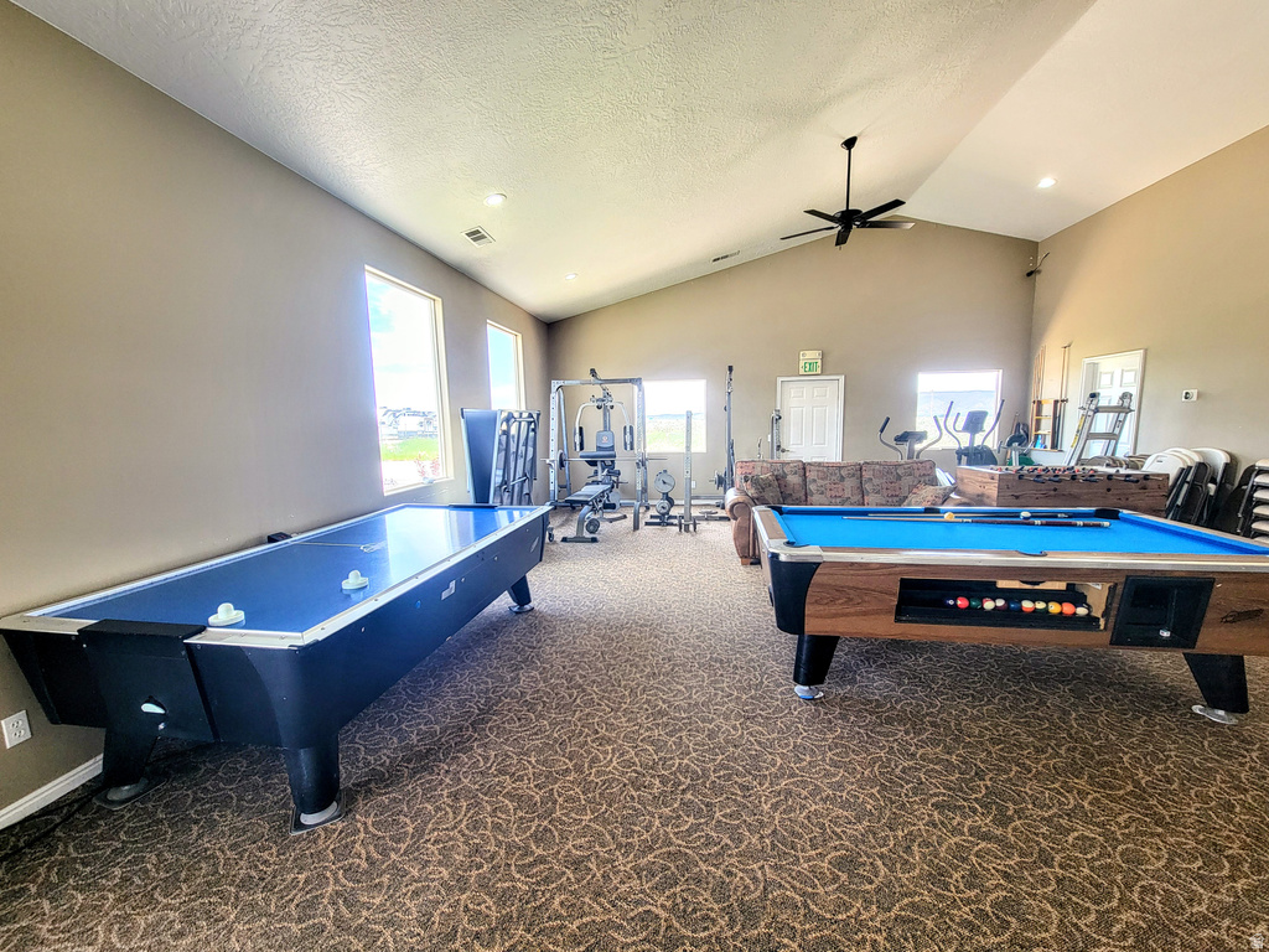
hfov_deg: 106.2
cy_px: 476
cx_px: 634
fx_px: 477
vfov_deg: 89.9
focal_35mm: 13
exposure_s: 1/120
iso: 100
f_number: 2.2
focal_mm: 2.2
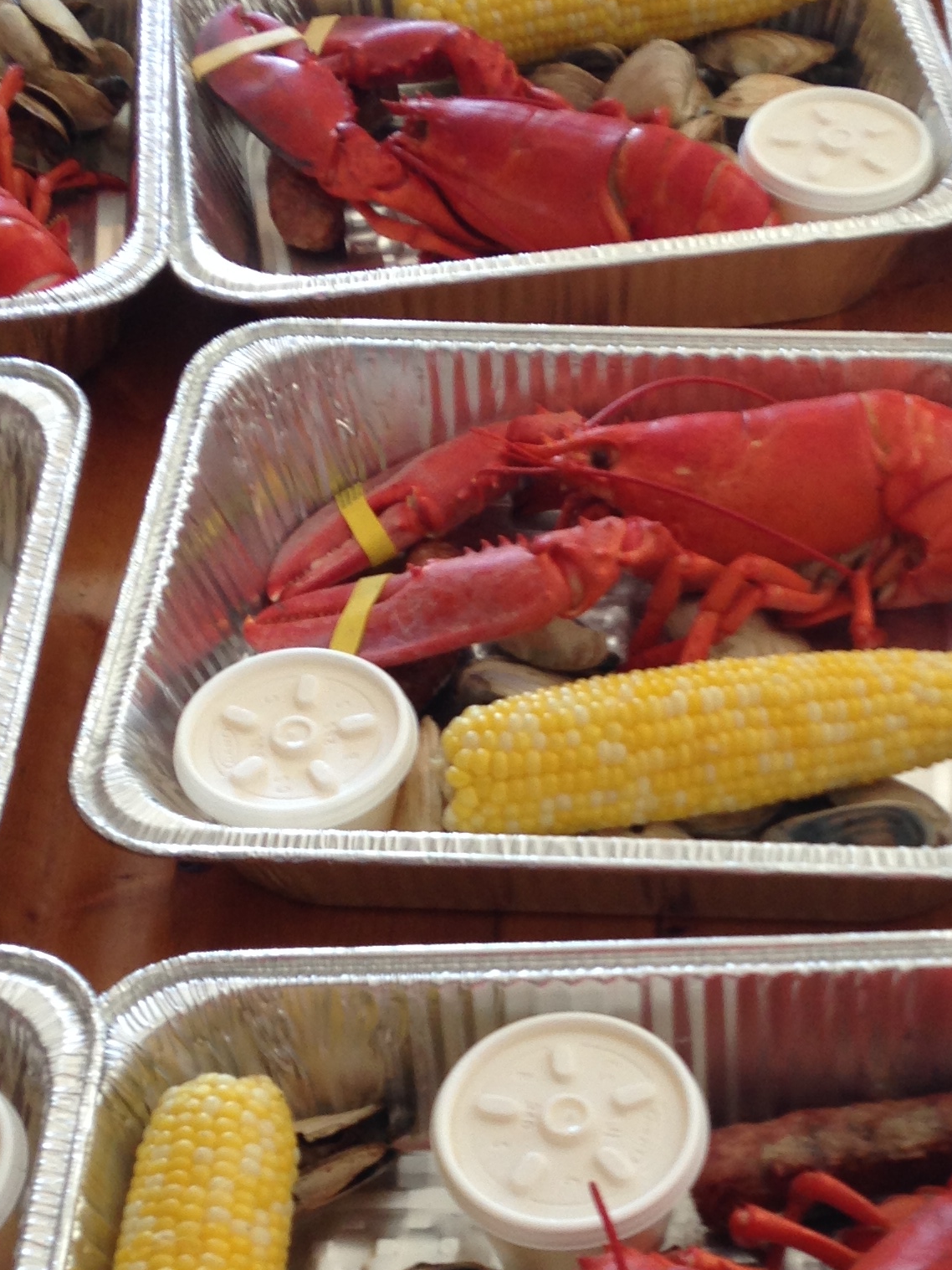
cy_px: 861
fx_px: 2603
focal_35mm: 71
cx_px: 670
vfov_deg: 27.2
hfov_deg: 20.6
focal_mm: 4.12
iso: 50
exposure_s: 1/30
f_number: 2.4
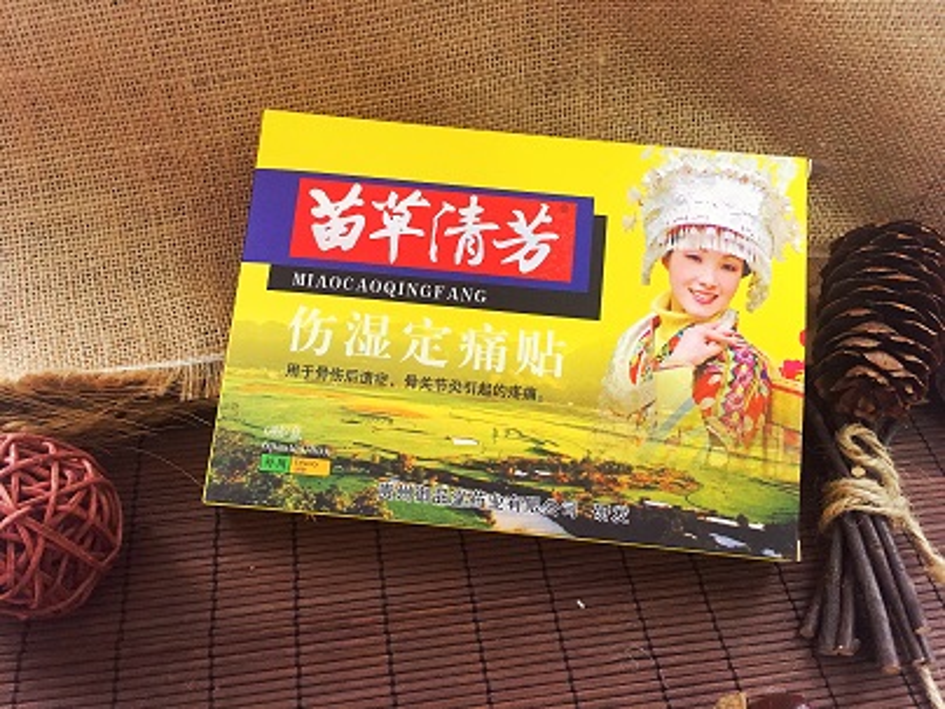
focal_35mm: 29
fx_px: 792
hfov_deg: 61.7
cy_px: 354
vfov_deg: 48.2
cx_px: 472
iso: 200
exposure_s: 1/33
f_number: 2.2
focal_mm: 4.15
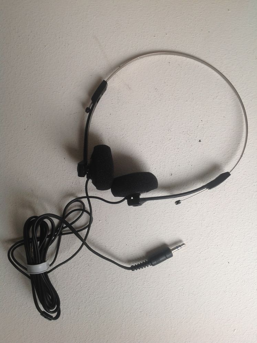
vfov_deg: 52.7
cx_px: 128
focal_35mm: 35
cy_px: 172
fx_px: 347
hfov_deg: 40.6
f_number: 2.4
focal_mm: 4.28
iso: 50
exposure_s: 1/20
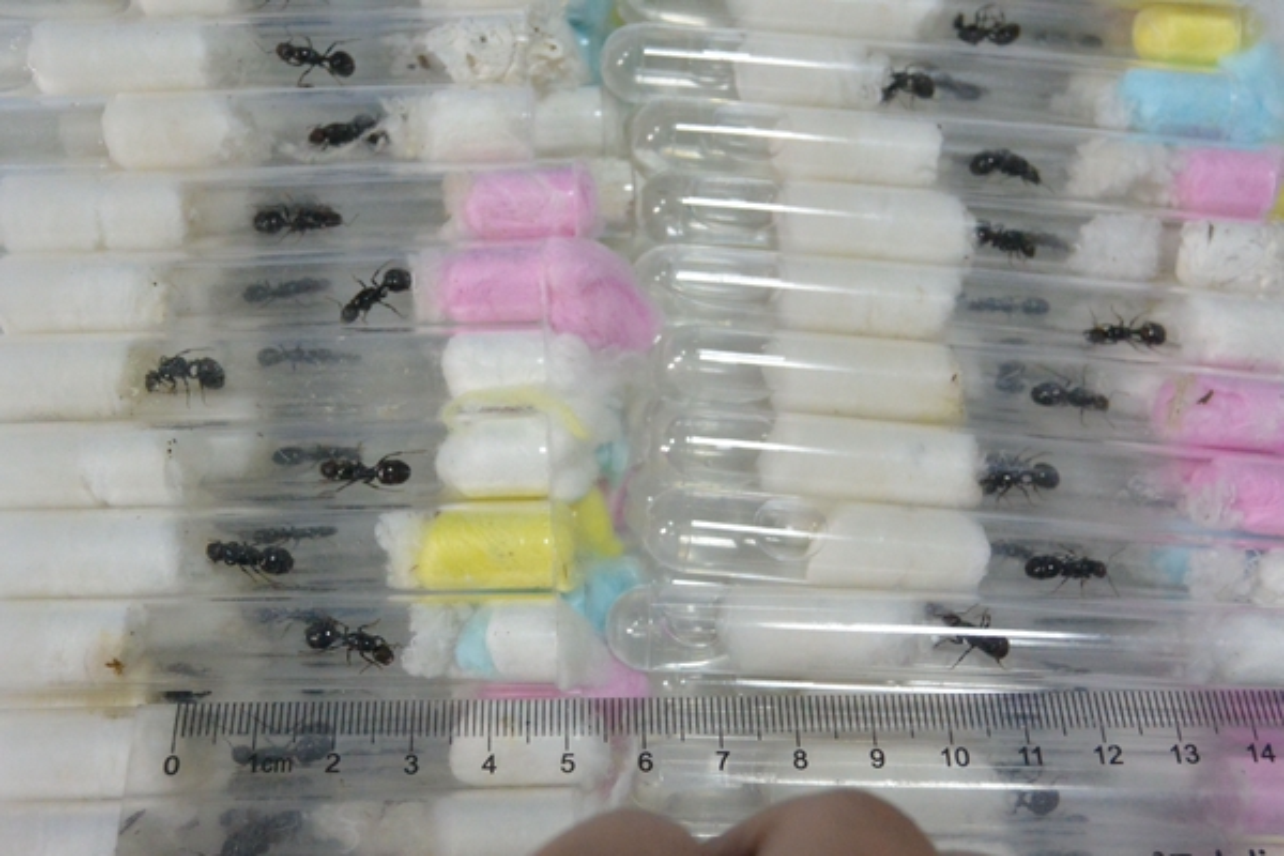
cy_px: 428
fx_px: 1676
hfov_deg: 41.9
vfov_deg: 28.6
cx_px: 642
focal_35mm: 47
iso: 1250
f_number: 4.5
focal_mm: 17.7
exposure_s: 1/60
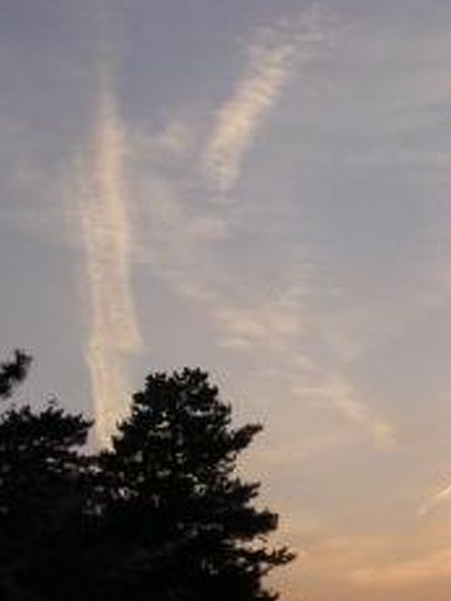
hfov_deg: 19.6
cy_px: 367
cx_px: 396
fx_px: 1285
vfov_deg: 26.3
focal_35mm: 74
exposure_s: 1/219
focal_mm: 5.8
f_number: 2.8
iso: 100
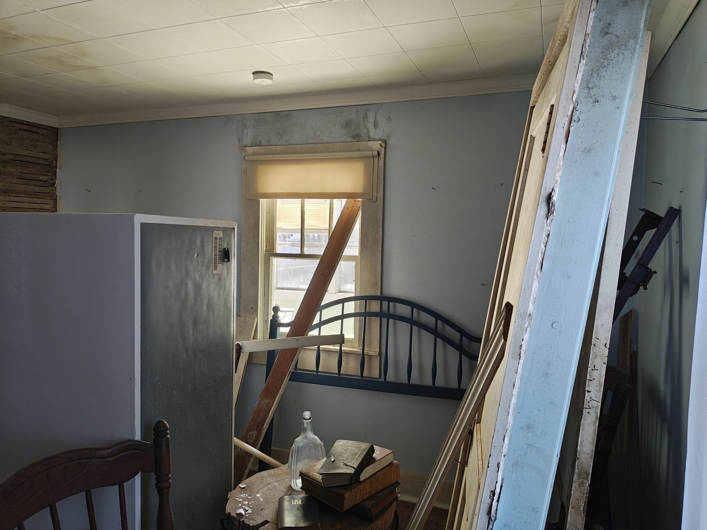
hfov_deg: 69.4
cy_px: 265
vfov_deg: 54.9
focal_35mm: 25
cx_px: 354
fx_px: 511
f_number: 1.7
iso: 1334
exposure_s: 1/40
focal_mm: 4.68
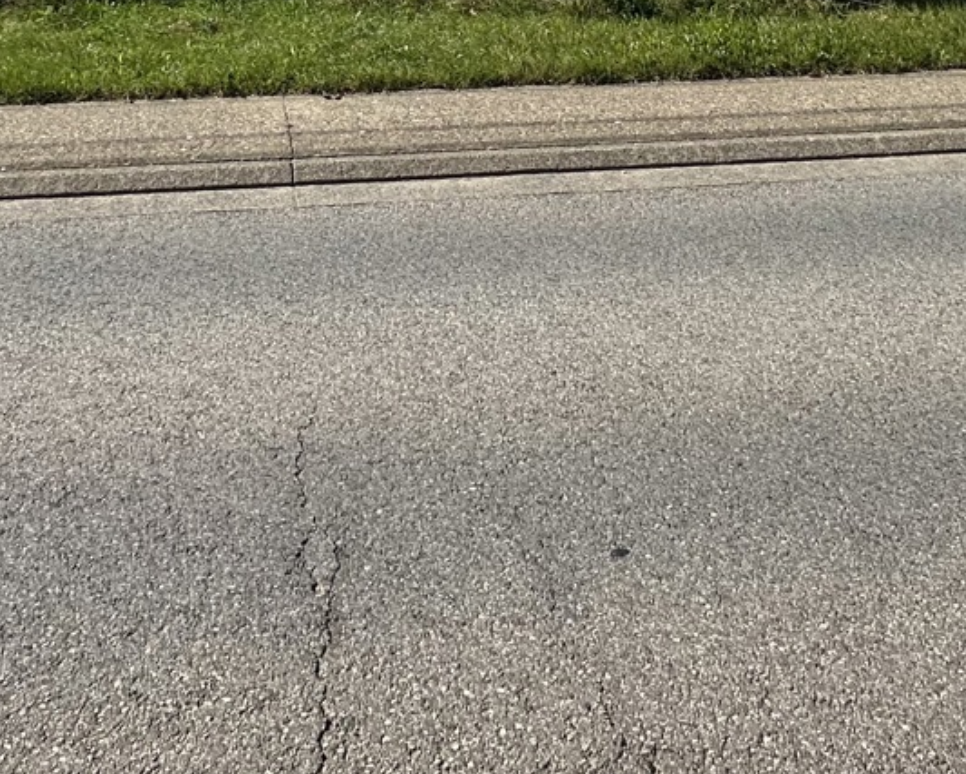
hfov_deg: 44.6
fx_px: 1173
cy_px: -290
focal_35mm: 41
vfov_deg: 28.3
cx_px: 399
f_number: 2.2
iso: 50
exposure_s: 1/2257
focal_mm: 2.22
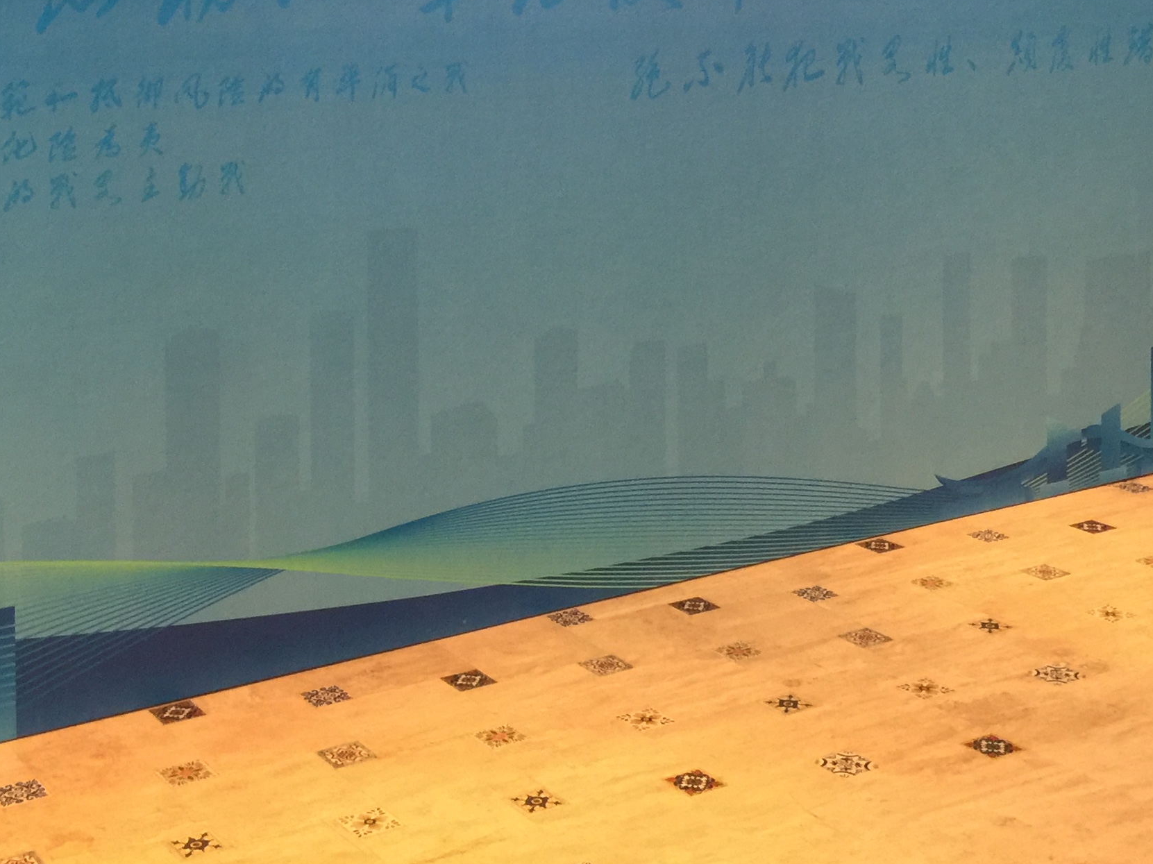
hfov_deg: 33.8
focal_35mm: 57
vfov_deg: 24.7
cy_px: 51
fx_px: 1898
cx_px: 563
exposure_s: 1/17
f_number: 2.2
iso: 80
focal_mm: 4.15
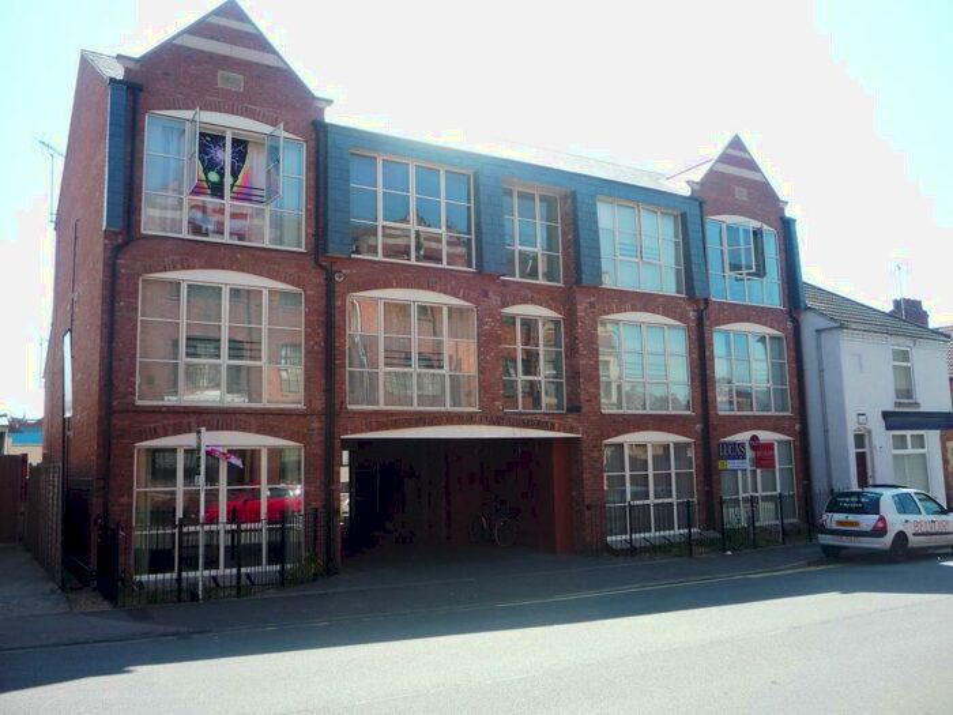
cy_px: 358
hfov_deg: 60.0
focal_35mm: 30
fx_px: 826
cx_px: 476
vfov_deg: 46.8
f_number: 4
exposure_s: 1/250
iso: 100
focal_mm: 5.2
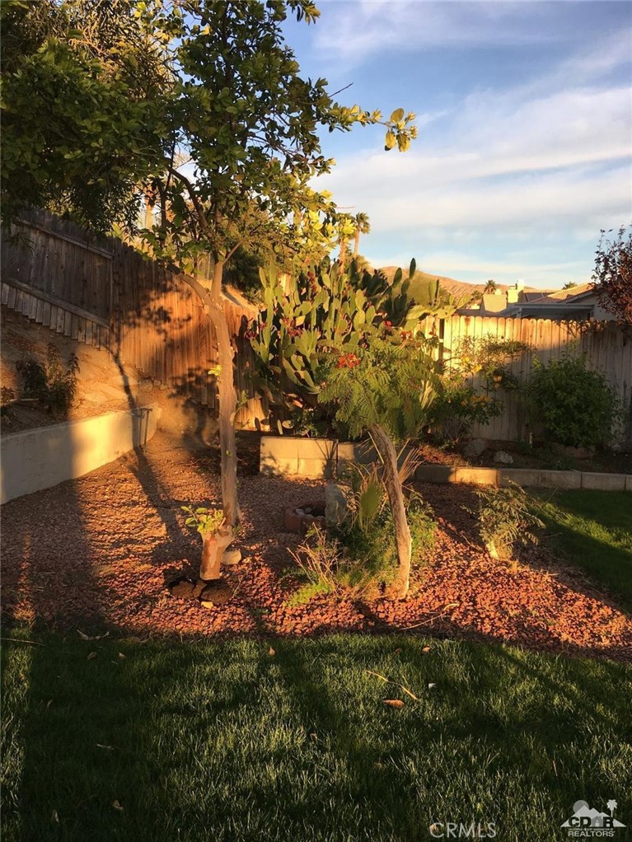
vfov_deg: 61.6
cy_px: 421
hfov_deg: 48.2
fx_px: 706
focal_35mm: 29
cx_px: 316
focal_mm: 4.15
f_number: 2.2
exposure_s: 1/422
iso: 25
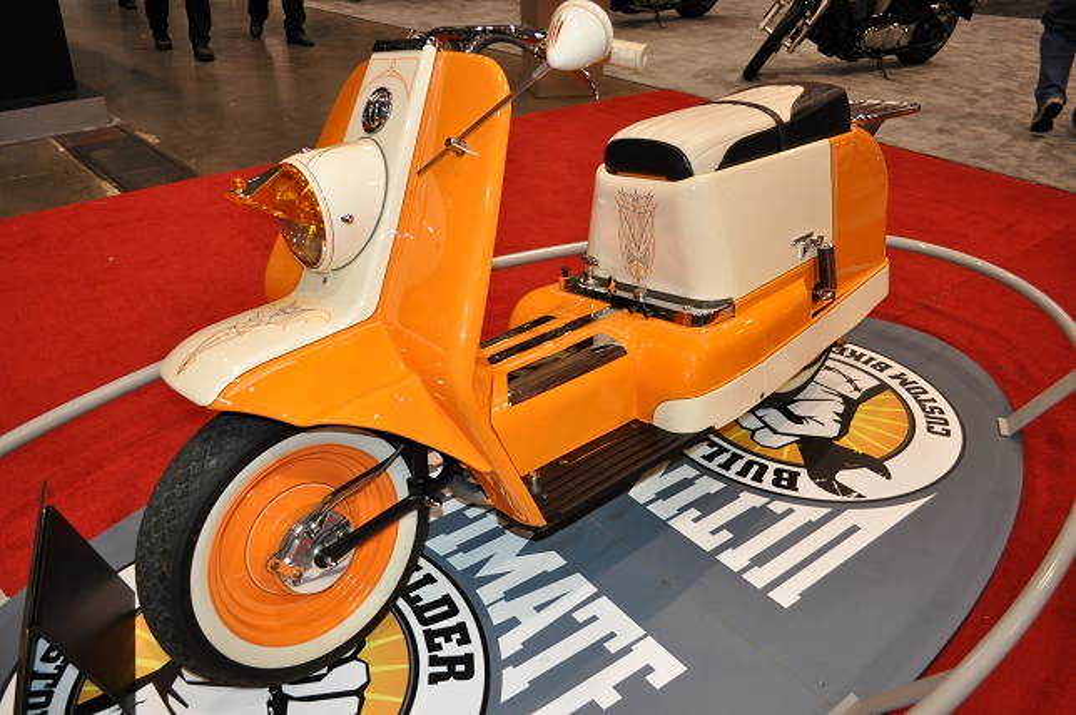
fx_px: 806
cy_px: 358
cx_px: 538
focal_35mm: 27
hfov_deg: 67.4
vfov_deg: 47.8
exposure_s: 1/100
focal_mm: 18
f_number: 3.5
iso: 800
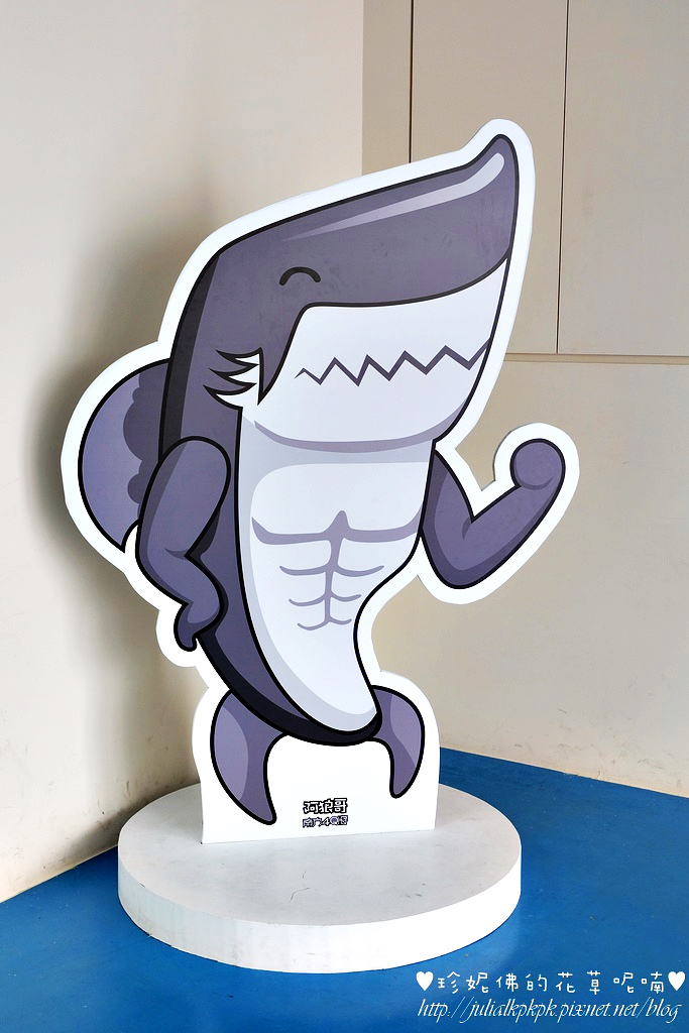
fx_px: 1263
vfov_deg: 44.5
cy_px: 516
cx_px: 344
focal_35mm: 44
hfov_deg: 30.5
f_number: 4.7
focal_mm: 29.5
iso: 400
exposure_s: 1/25
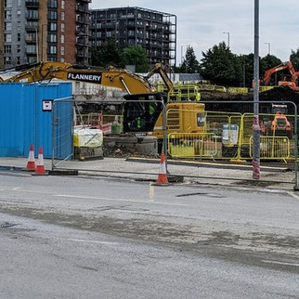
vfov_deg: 21.7
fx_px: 772
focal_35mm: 79
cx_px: 192
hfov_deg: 21.9
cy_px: 77
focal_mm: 4.44
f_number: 1.8
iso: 68
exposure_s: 1/4695
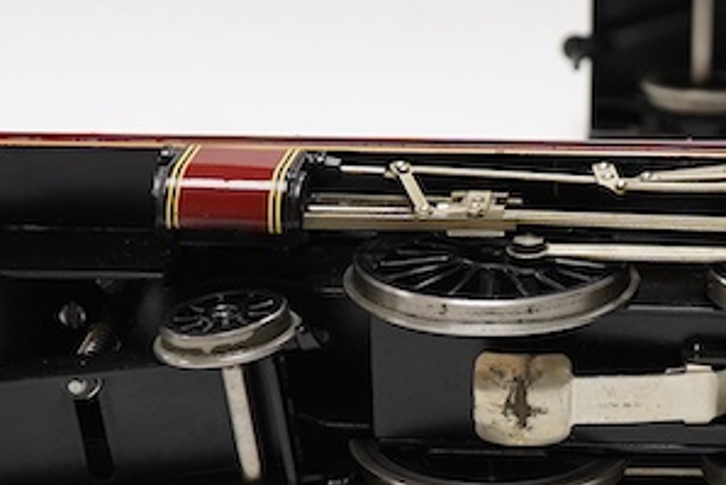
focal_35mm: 136
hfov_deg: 14.8
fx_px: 2744
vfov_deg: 10.1
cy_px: 366
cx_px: 743
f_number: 9
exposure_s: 1/125
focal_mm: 30
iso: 1250
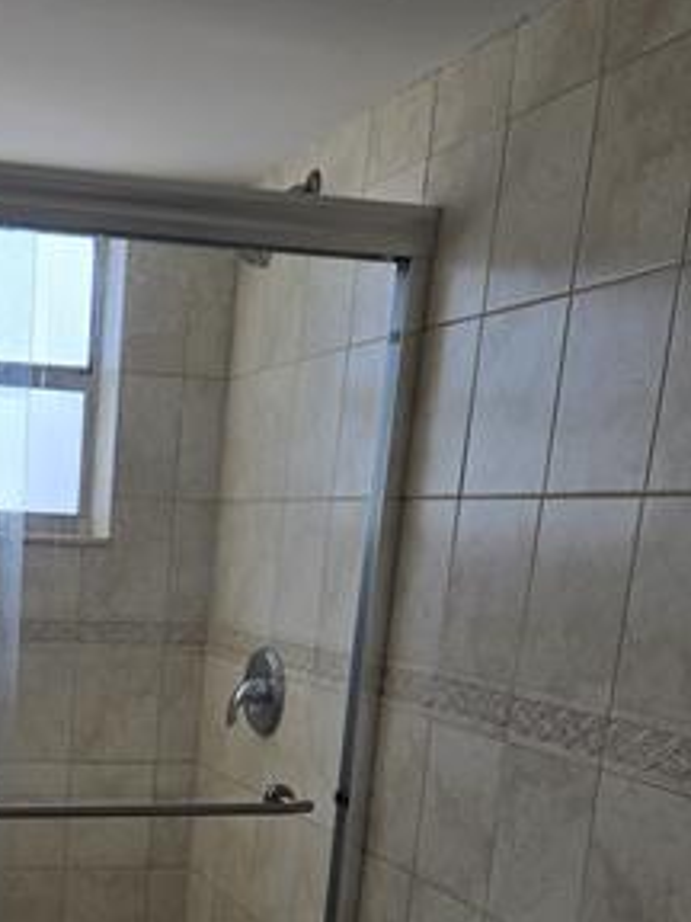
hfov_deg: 28.7
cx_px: 32
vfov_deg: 37.0
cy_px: 836
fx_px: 1278
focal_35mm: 48
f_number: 1.8
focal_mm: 5.4
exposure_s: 1/330
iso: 25
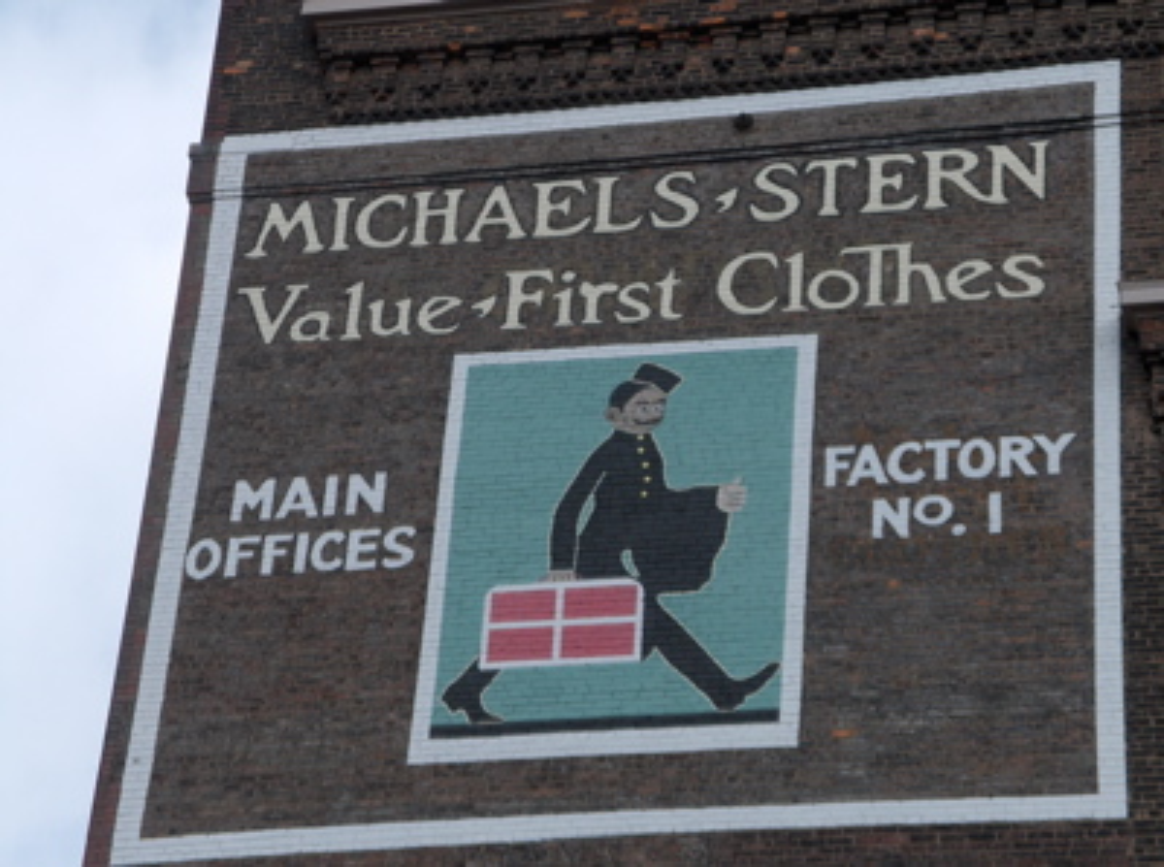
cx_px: 582
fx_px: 3388
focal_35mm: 101
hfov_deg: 19.5
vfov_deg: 14.6
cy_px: 434
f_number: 4
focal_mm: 20.7
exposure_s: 1/508
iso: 100
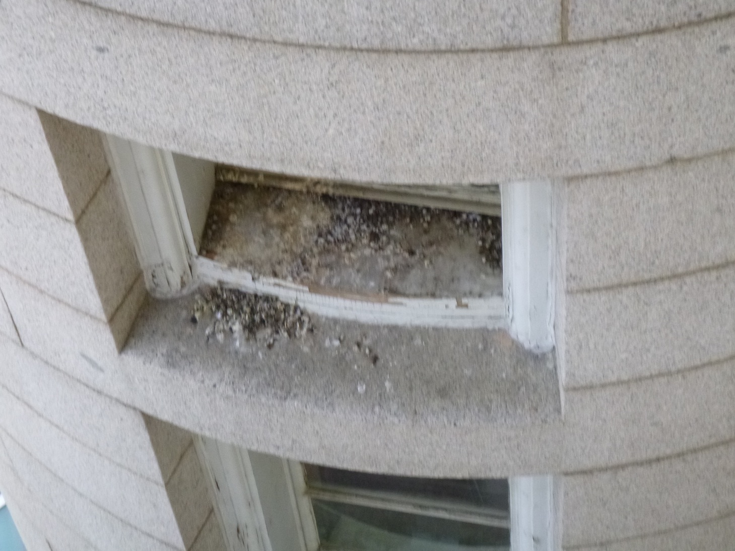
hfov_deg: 17.4
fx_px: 2399
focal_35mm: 113
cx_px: 368
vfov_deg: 13.1
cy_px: 276
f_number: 5.7
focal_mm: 18
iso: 400
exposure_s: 1/125
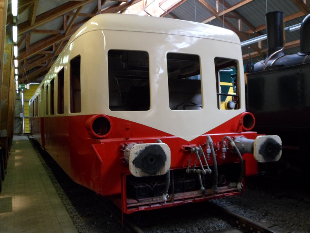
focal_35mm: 34
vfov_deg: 41.8
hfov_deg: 54.0
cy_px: 116
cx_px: 155
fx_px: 304
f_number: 3.7
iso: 400
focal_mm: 5.7
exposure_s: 1/20
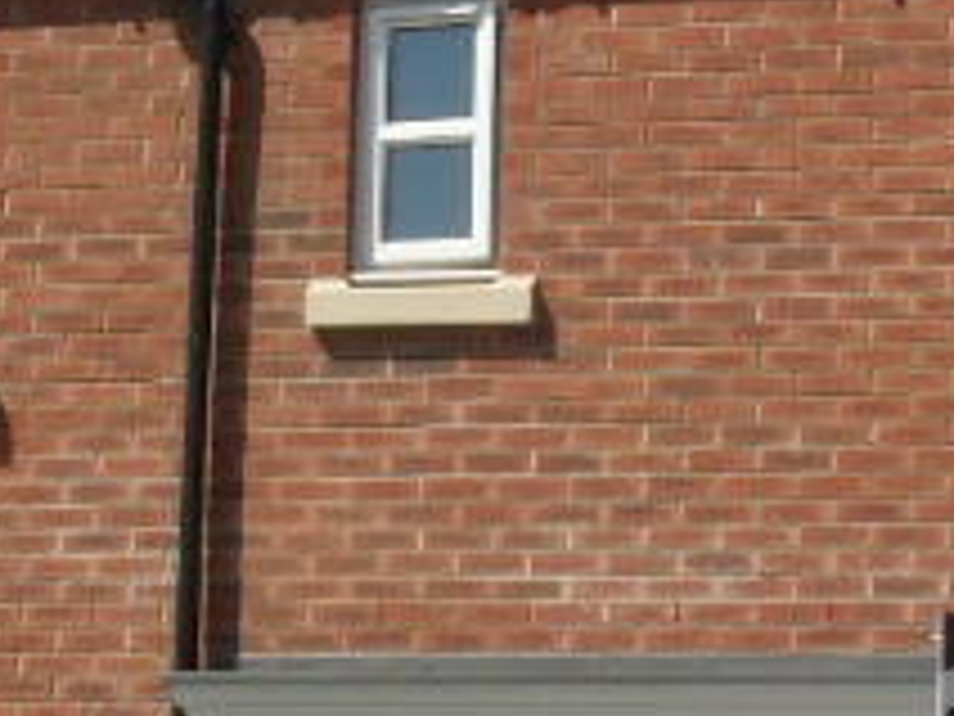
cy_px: 603
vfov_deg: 11.2
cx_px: 981
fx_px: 3638
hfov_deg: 14.7
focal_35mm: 132
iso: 200
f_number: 8.4
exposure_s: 1/500
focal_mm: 6.3
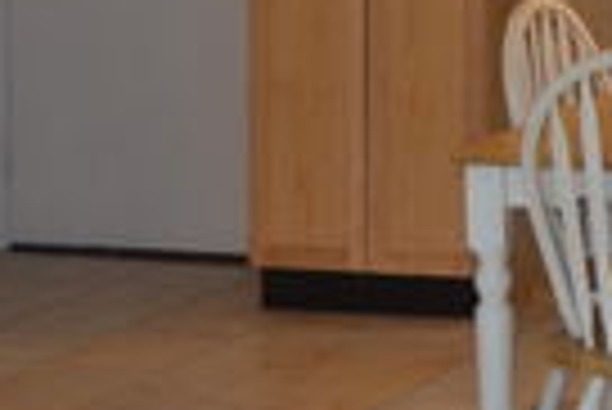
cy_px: -243
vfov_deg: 8.0
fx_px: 2876
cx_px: 1026
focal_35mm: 169
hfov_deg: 11.4
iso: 640
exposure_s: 1/60
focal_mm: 32
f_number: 4.5
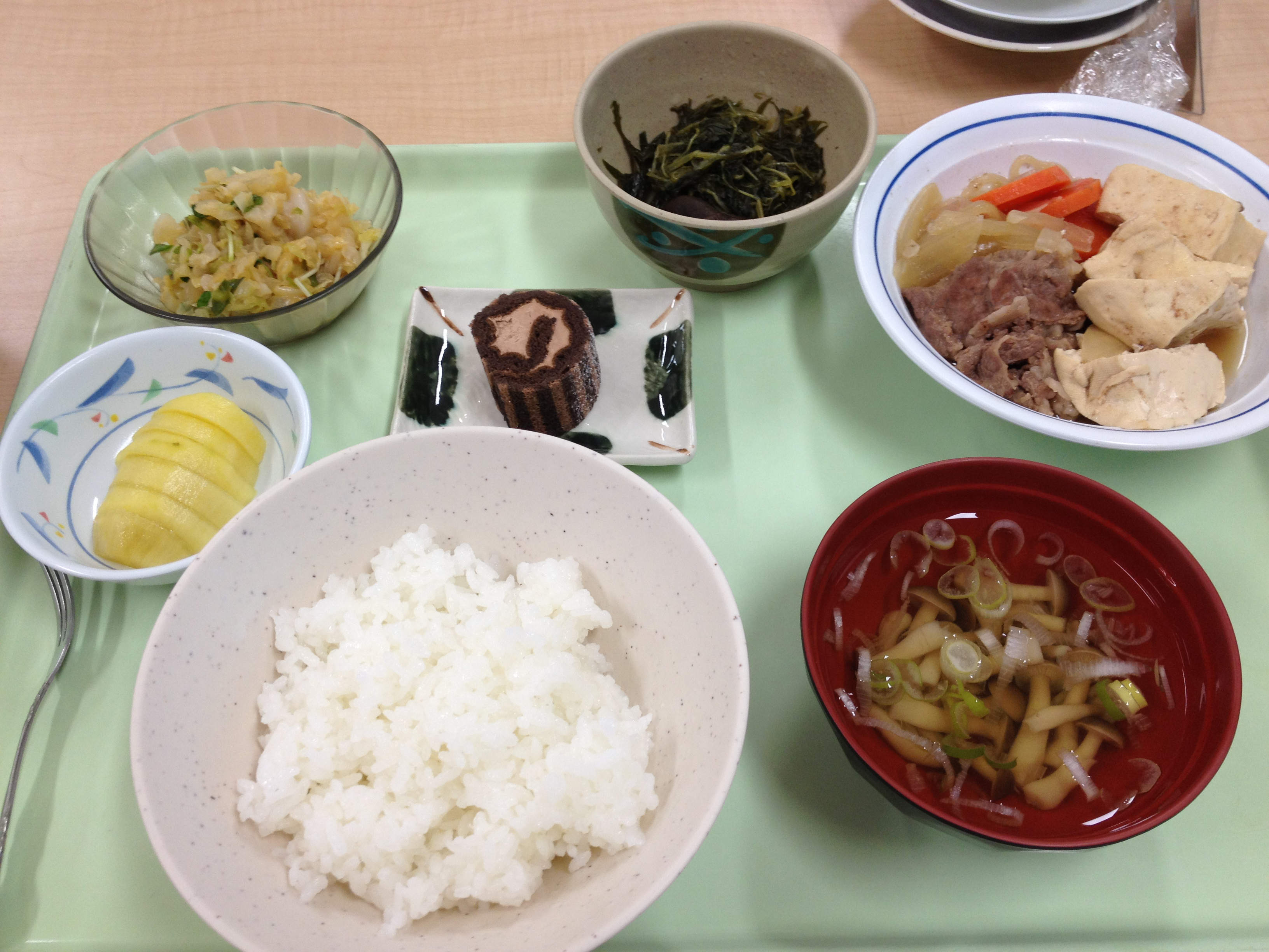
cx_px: 634
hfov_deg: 52.6
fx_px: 1283
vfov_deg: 40.7
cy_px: 476
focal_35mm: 35
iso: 64
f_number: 2.4
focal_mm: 4.28
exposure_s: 1/40
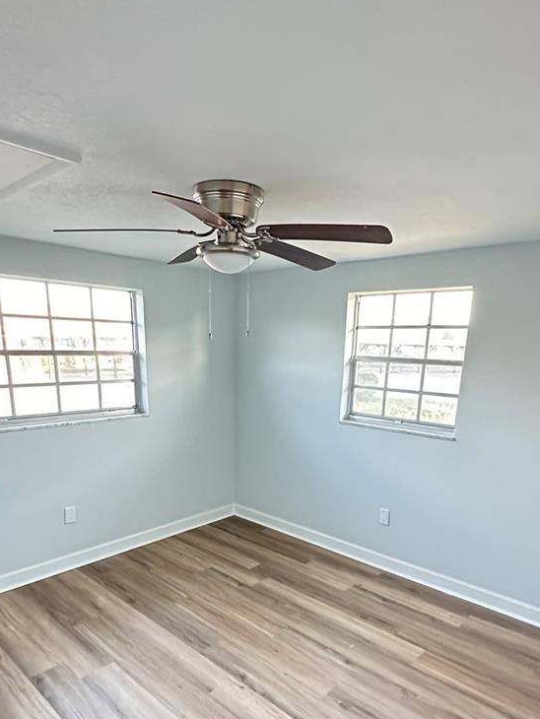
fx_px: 478
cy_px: 472
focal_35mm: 23
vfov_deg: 72.0
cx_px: 273
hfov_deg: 58.9
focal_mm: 2.22
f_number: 2.2
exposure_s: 1/60
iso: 1000
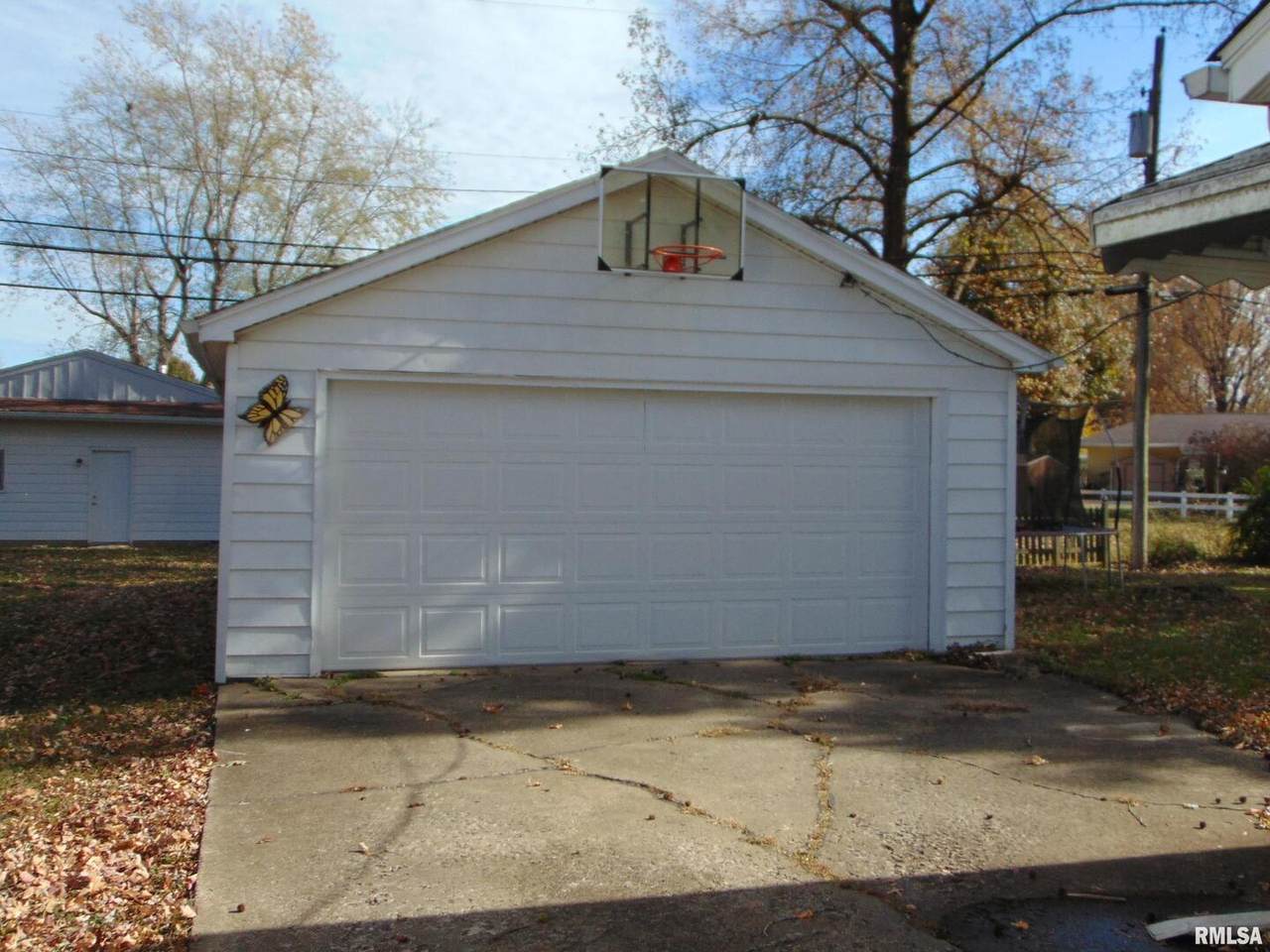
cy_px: 476
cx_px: 635
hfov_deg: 52.6
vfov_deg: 40.7
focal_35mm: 35
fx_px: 1284
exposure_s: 1/1000
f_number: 3.2
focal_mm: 6.3
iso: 100
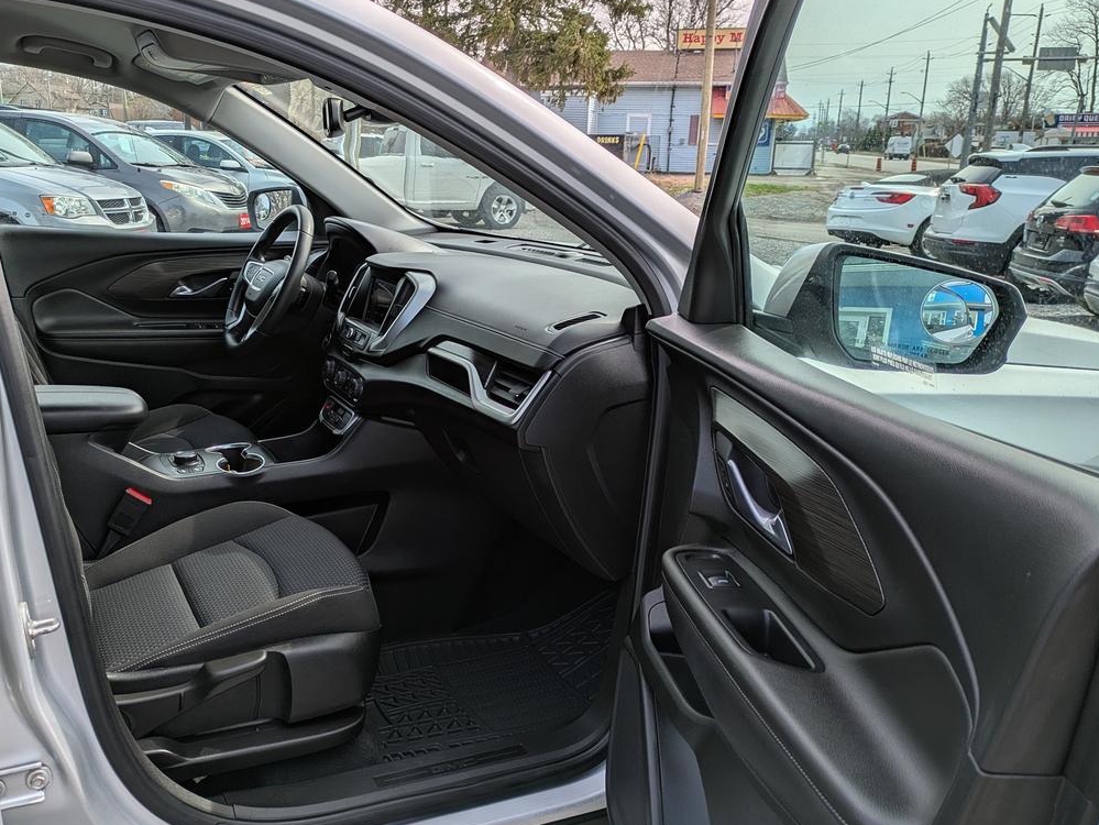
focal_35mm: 32
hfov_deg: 56.5
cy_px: 390
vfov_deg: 44.2
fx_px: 1016
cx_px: 458
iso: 42
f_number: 1.89
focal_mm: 5.43
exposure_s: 1/2370
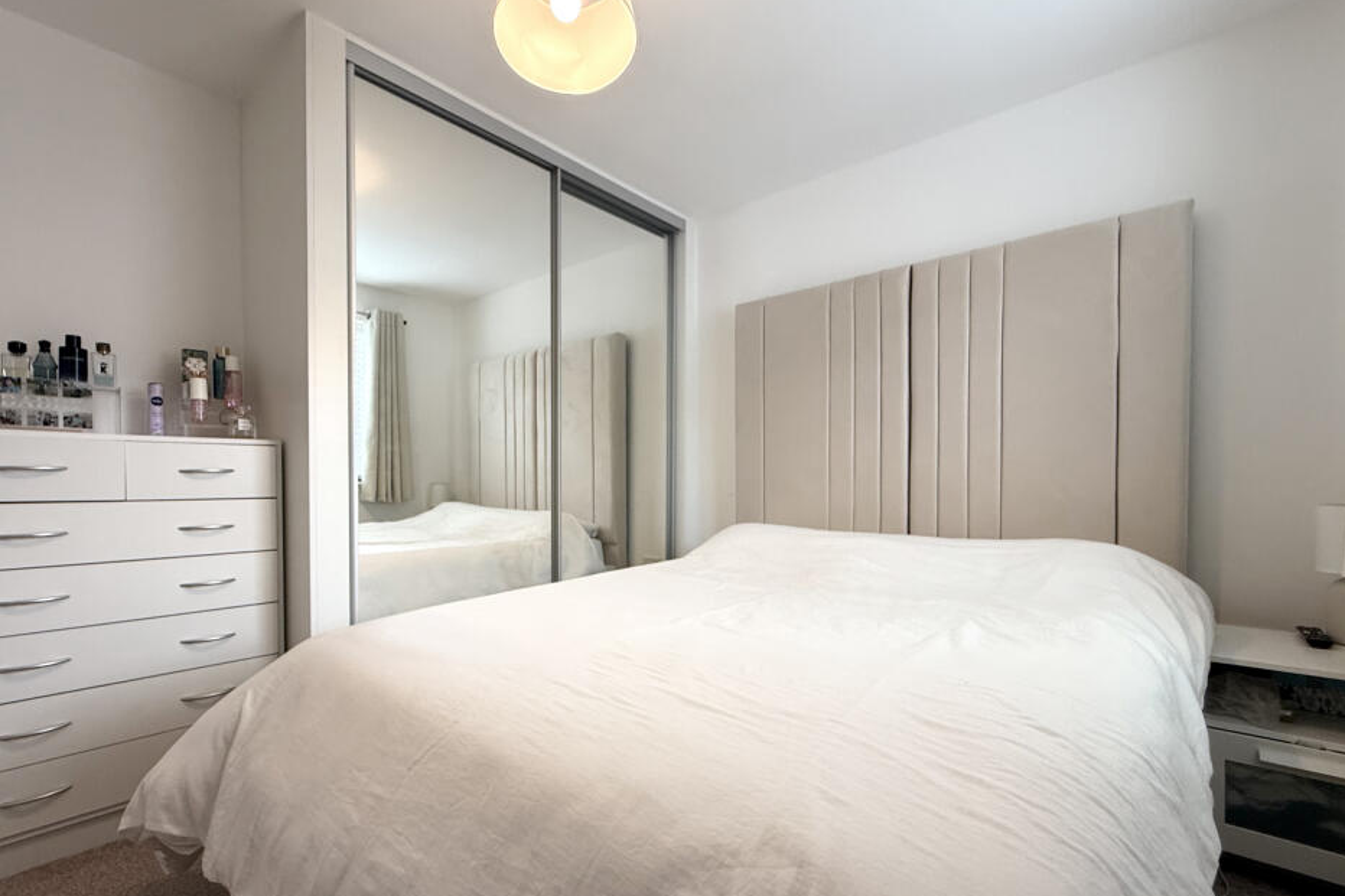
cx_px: 635
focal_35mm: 16
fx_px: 598
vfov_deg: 73.5
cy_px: 491
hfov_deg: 96.6
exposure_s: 1/100
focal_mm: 2.22
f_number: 2.2
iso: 125
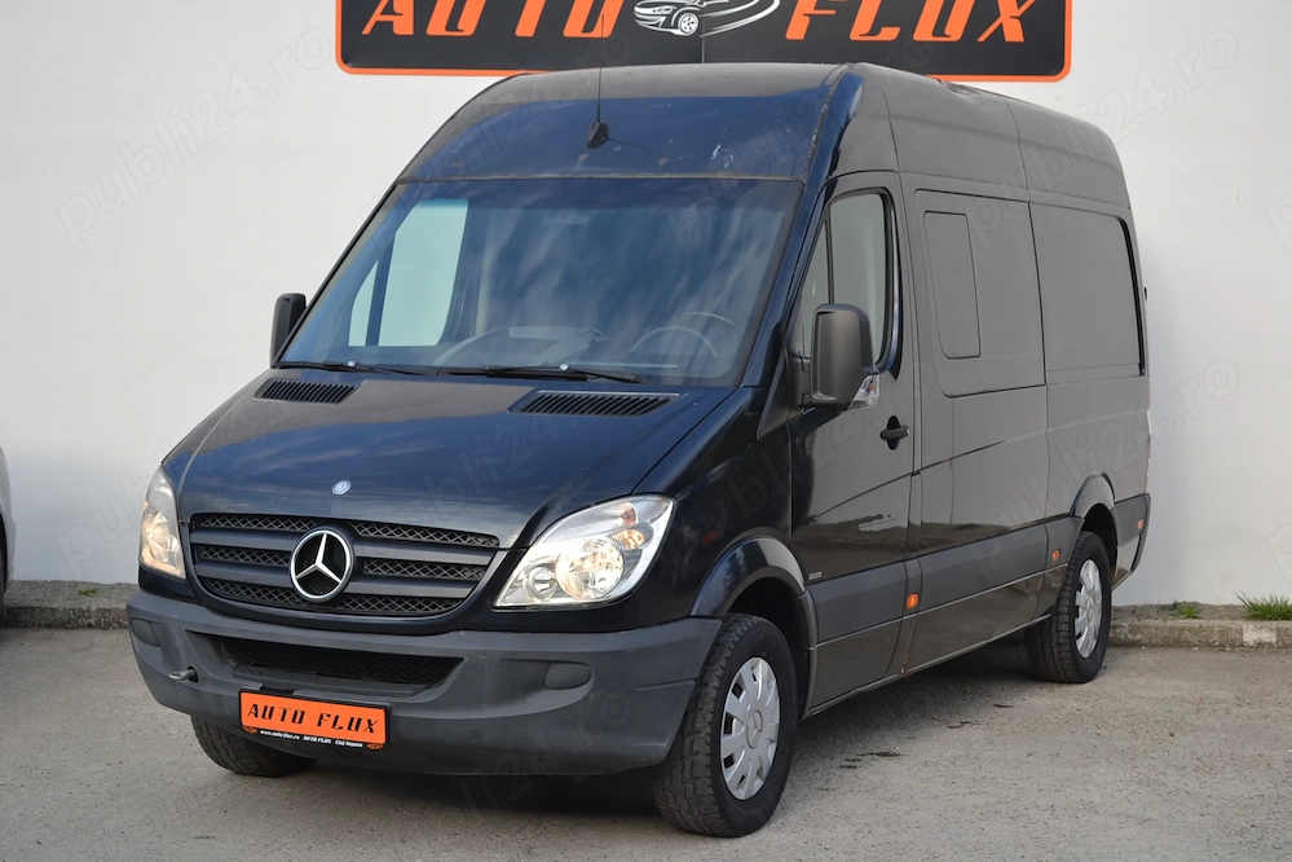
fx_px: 2261
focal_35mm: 63
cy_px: 431
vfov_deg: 21.6
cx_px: 646
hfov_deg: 31.9
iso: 100
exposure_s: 1/125
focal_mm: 42
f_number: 5.6
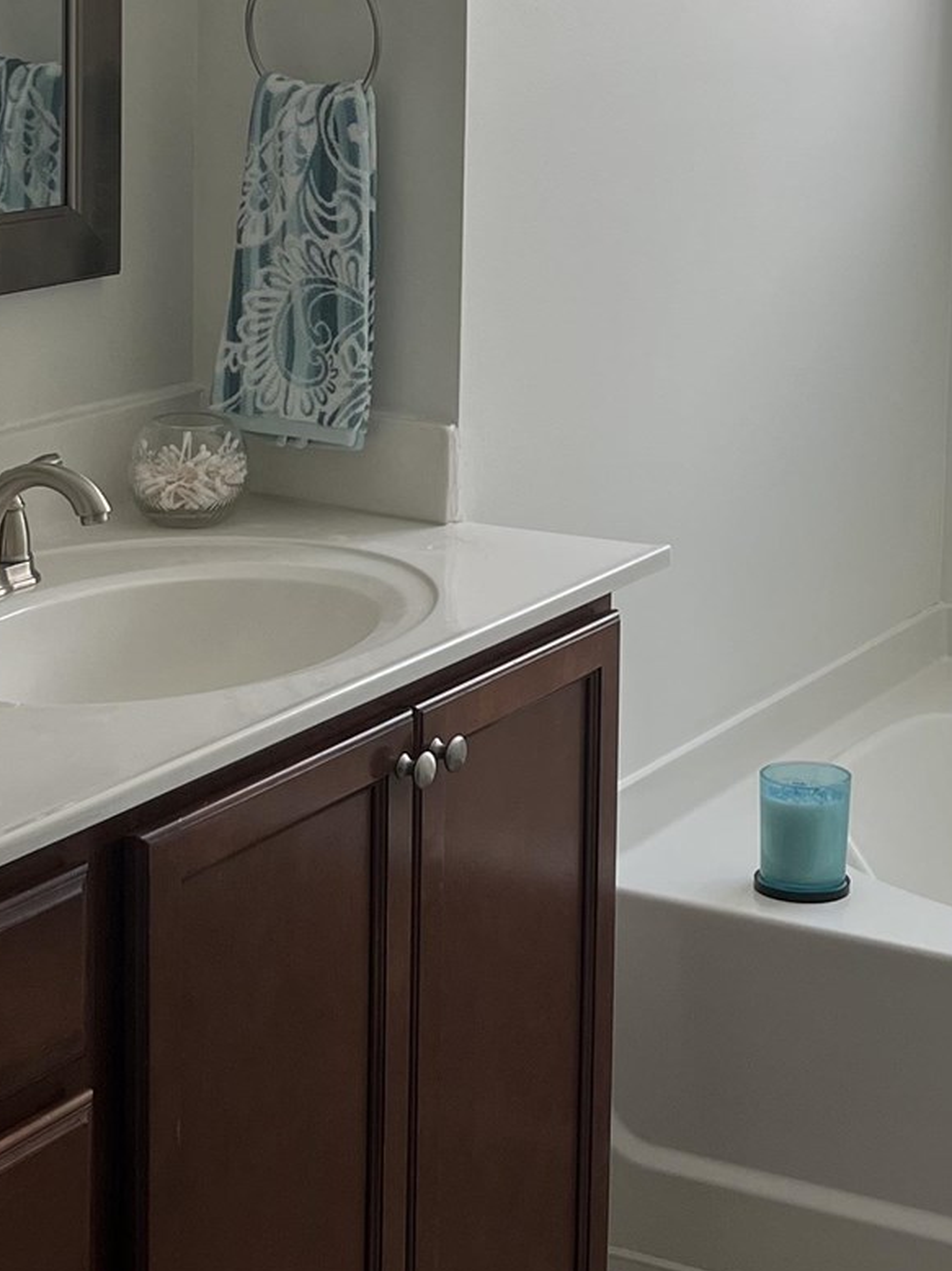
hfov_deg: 19.0
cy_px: 222
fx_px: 2825
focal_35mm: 77
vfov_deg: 24.9
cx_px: 733
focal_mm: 5.1
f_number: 1.6
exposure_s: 1/122
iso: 64
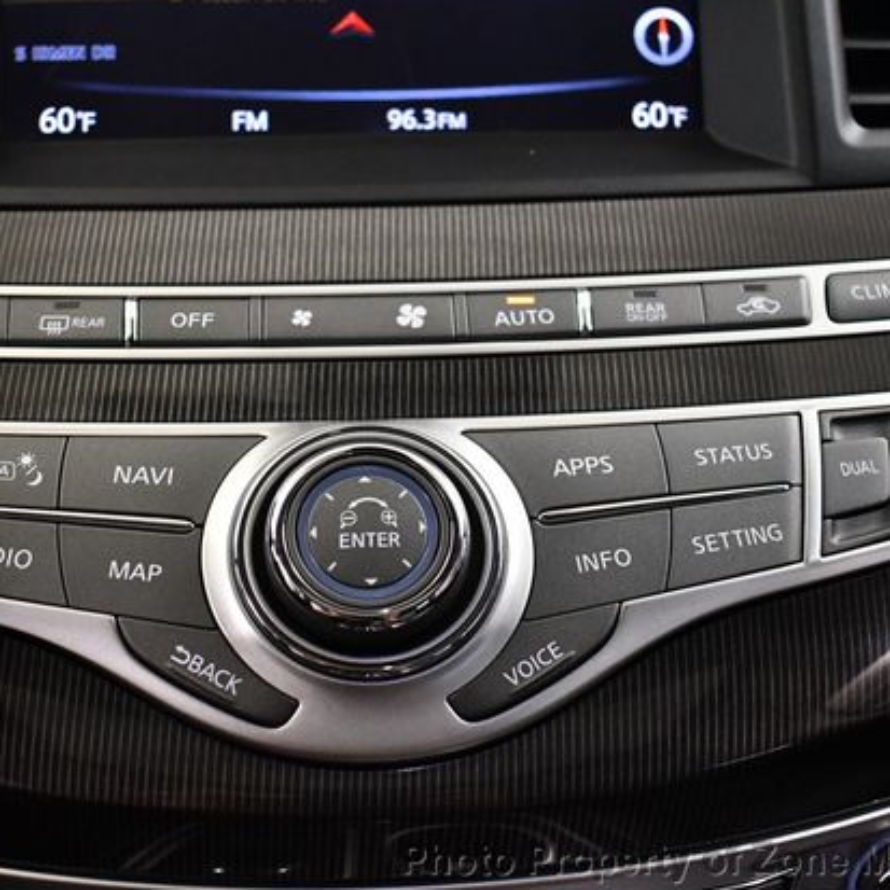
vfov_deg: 29.6
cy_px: 440
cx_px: 375
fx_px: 1687
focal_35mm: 58
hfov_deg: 29.5
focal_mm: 22
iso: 2800
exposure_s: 1/125
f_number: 3.8
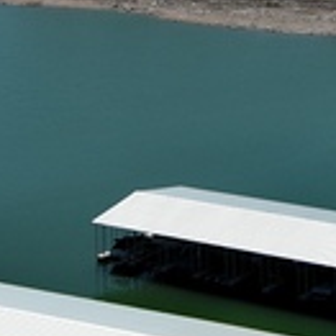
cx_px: 264
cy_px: -63
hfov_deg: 14.5
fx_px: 1318
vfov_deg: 14.1
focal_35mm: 120
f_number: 2.8
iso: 100
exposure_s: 1/3021
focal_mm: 10.57
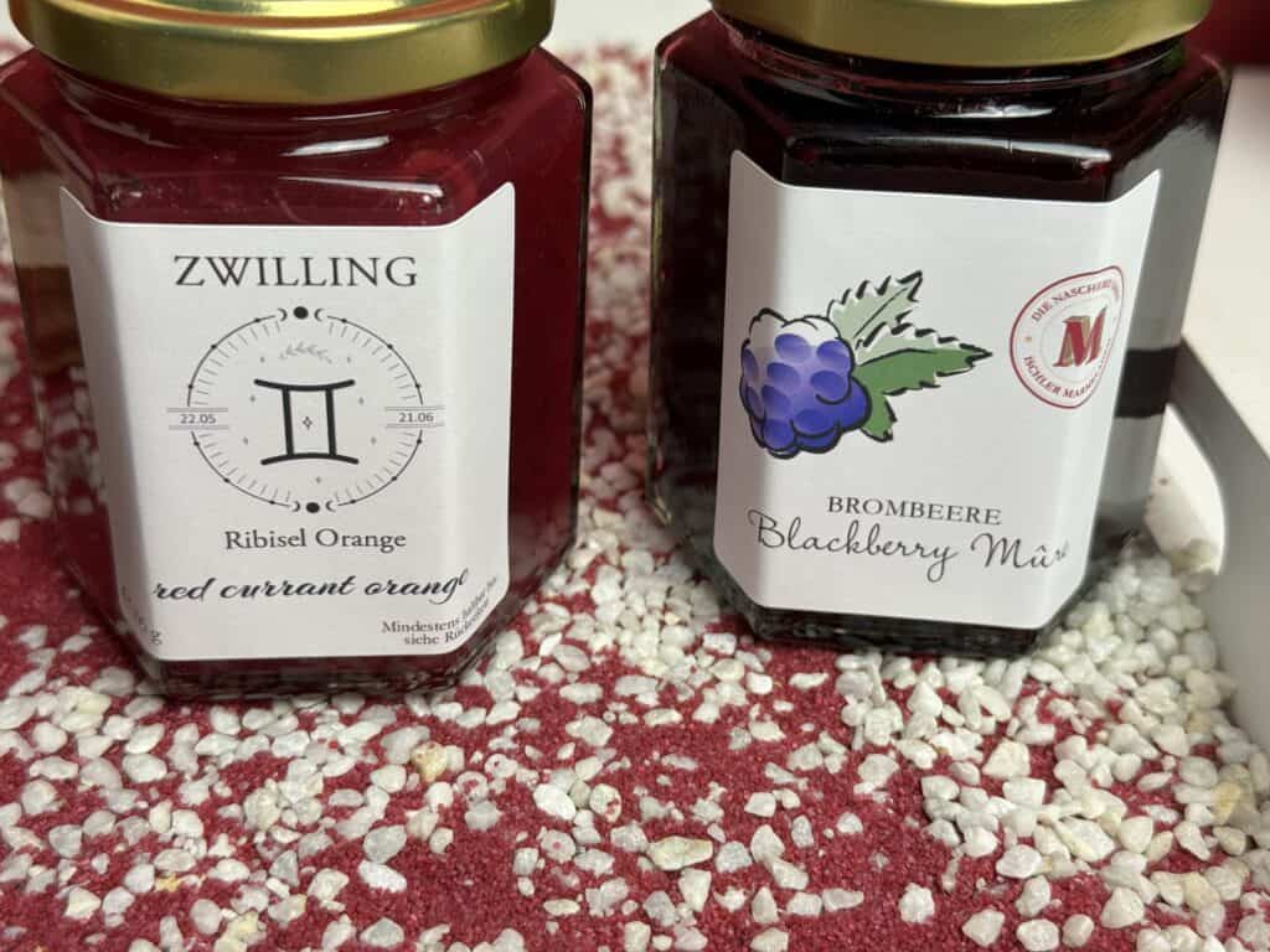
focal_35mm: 48
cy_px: 476
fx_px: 1761
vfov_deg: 30.3
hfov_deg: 39.7
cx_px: 635
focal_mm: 6.76
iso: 80
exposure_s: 1/50
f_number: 1.78
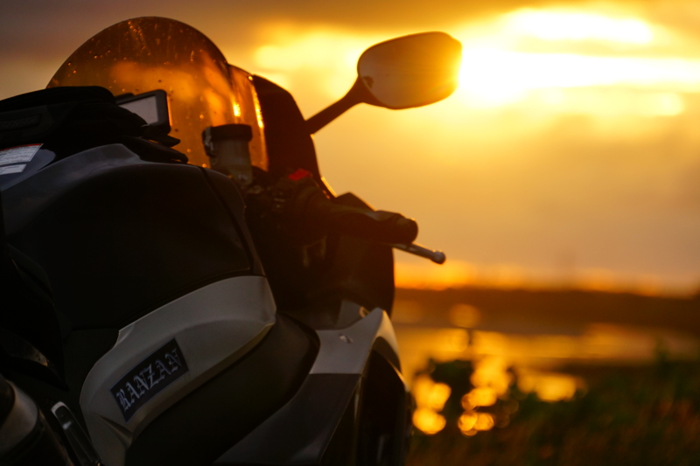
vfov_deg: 6.0
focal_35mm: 228
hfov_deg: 9.0
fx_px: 4432
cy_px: 233
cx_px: 350
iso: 250
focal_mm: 152
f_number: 6.3
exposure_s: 1/250
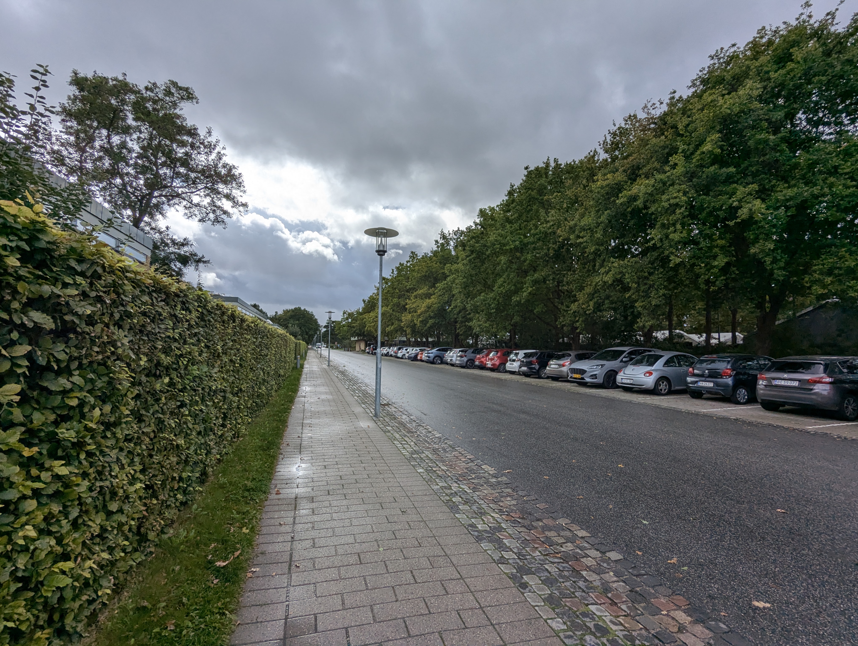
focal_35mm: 16
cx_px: 429
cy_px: 323
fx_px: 397
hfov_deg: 94.4
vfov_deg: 78.2
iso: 41
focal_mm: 2.35
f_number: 2.2
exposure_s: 1/2381
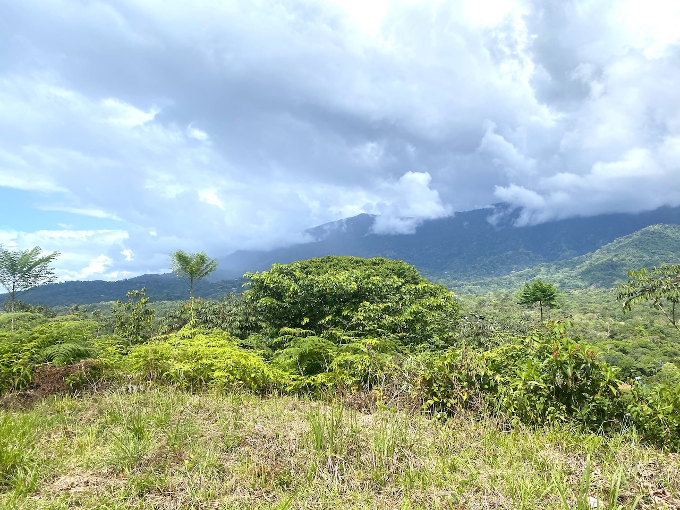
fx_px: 511
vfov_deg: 53.1
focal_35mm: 26
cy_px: 255
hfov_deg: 67.3
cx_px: 340
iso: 32
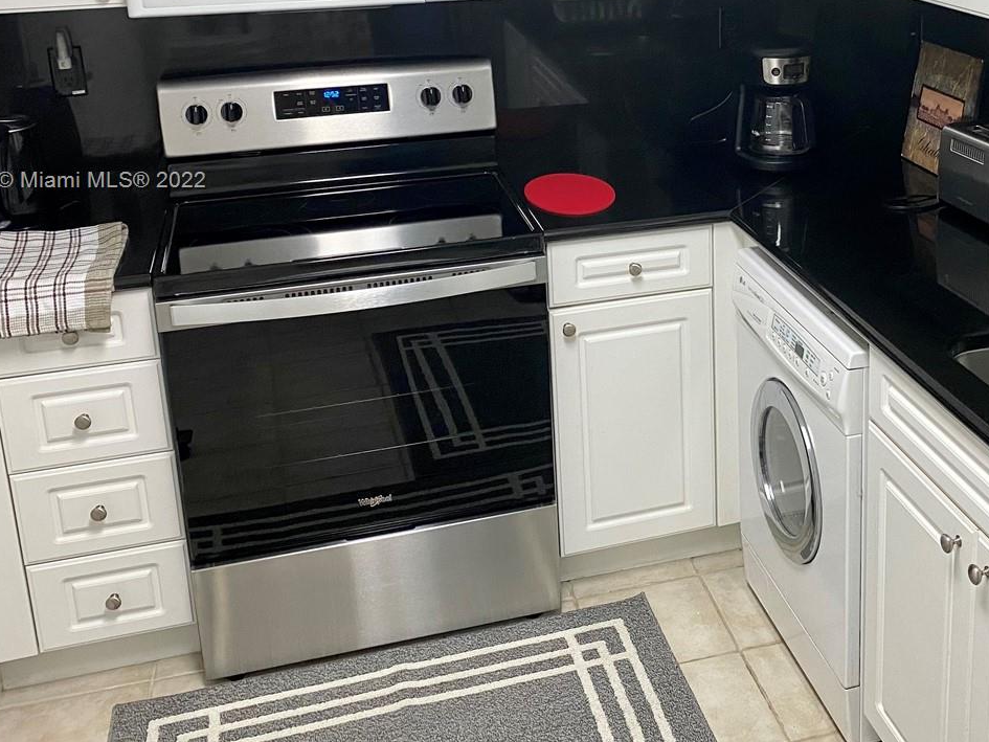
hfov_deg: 42.0
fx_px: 1257
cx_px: 709
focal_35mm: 44
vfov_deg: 32.2
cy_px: 182
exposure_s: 1/60
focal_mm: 4.25
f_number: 1.8
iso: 125
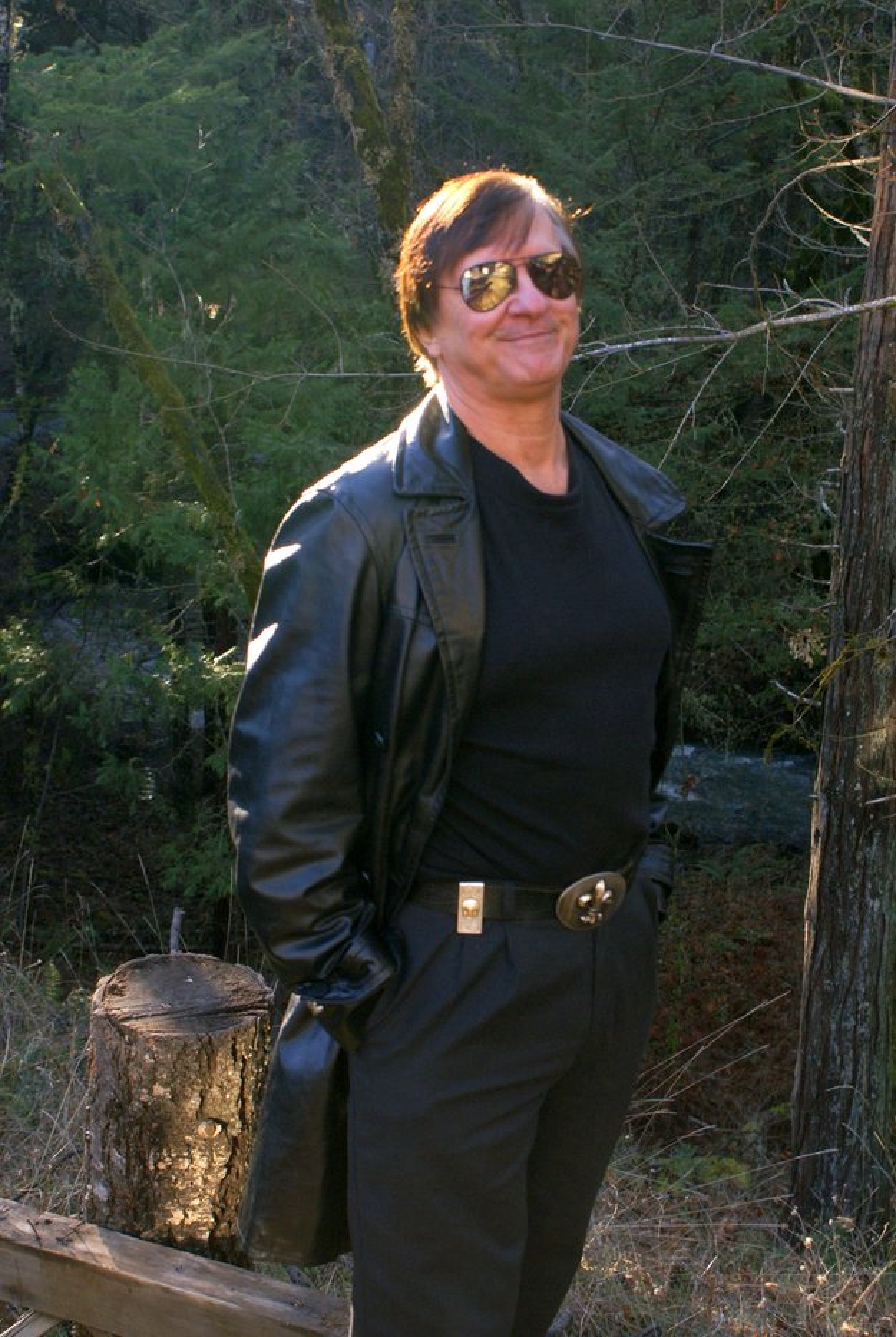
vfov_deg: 37.8
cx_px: 448
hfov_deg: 25.8
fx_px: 1953
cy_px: 668
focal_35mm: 52
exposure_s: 1/80
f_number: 6.3
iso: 100
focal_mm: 35
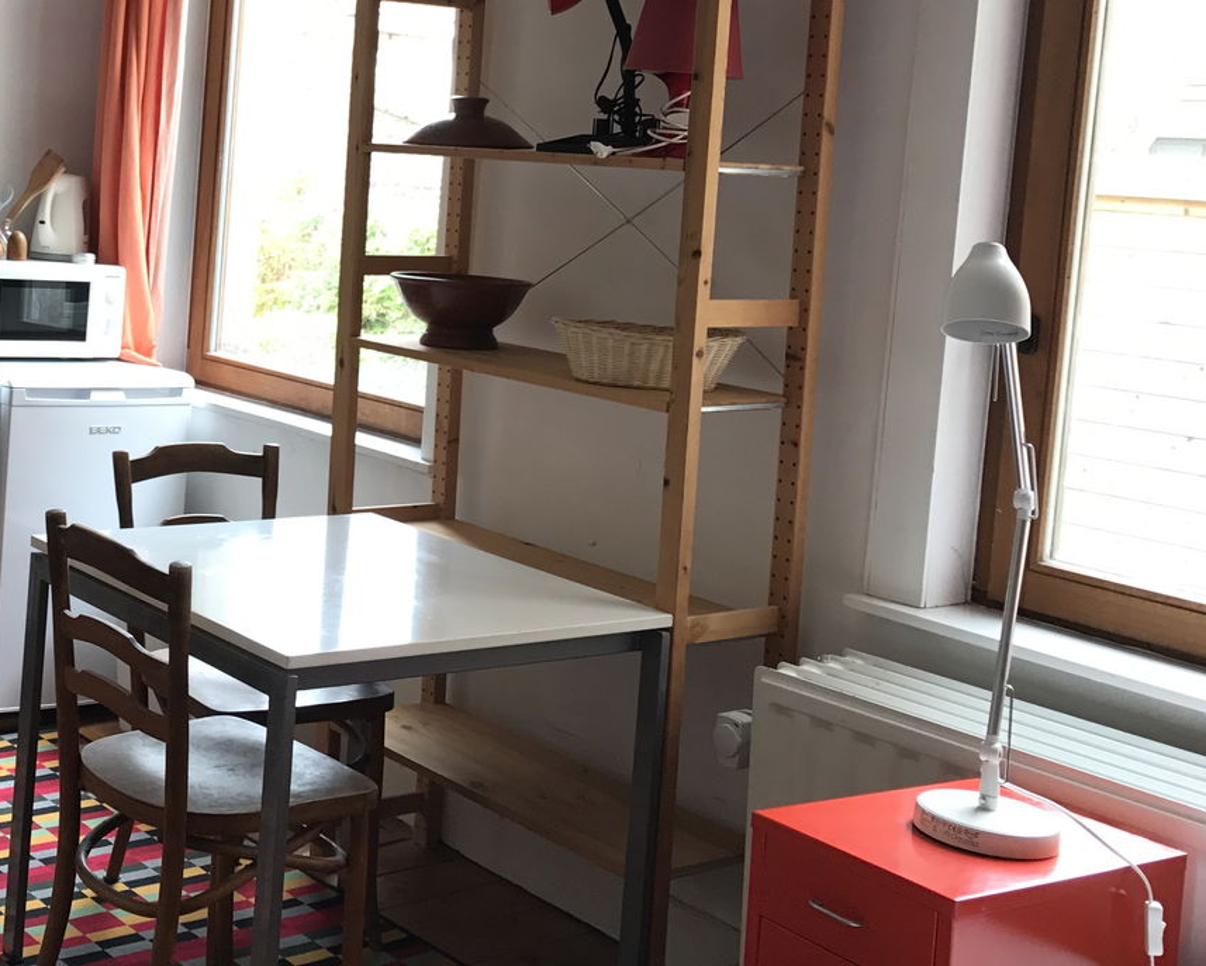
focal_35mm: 51
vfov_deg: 29.3
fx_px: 1821
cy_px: 268
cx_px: 93
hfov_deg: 34.4
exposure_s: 1/50
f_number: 1.8
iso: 32
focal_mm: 3.99
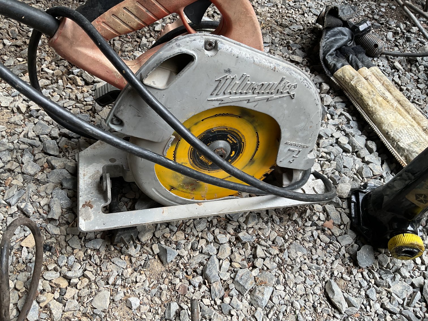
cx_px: 214
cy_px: 160
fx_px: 359
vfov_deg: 48.2
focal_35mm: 29
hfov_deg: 61.7
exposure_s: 1/120
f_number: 1.8
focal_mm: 3
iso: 25
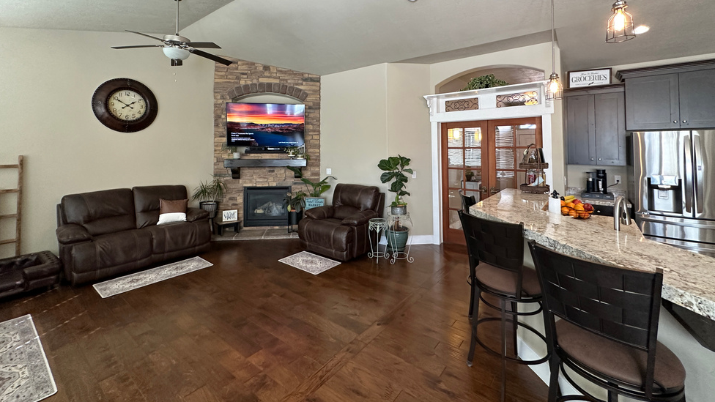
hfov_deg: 99.4
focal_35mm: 16
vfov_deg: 65.6
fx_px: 303
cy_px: 140
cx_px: 354
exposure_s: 1/120
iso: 250
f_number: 2.2
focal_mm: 2.22
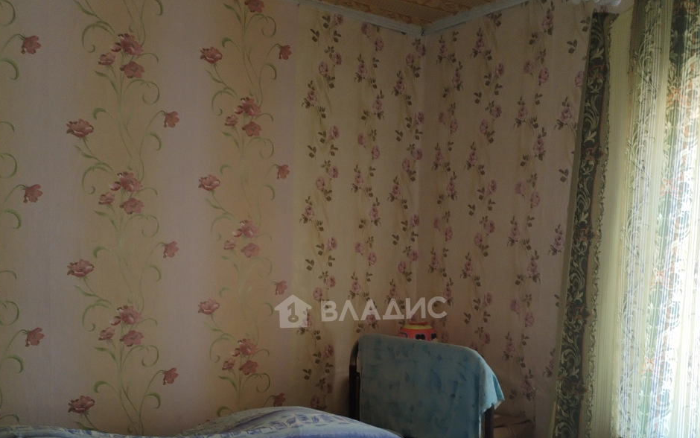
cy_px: 308
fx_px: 782
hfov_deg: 48.2
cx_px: 361
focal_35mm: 41
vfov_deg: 30.9
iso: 393
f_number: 1.8
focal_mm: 4.75
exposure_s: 1/25
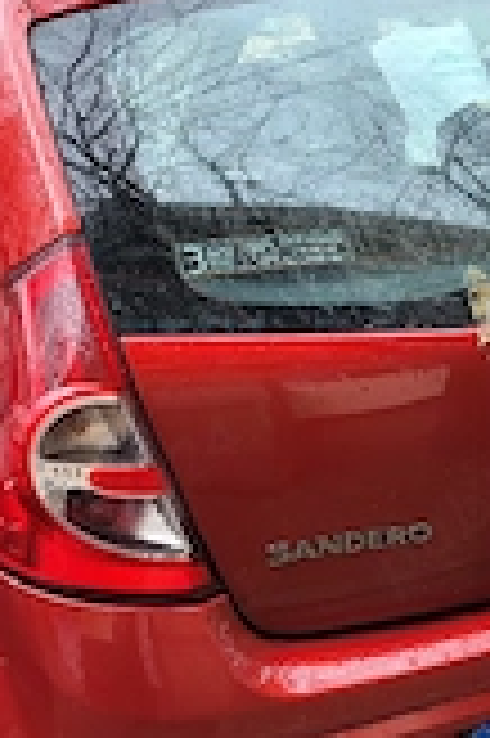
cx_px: 261
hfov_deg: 20.6
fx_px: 1350
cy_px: 531
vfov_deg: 30.2
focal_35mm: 66
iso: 64
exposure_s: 1/100
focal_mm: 5.4
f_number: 1.8
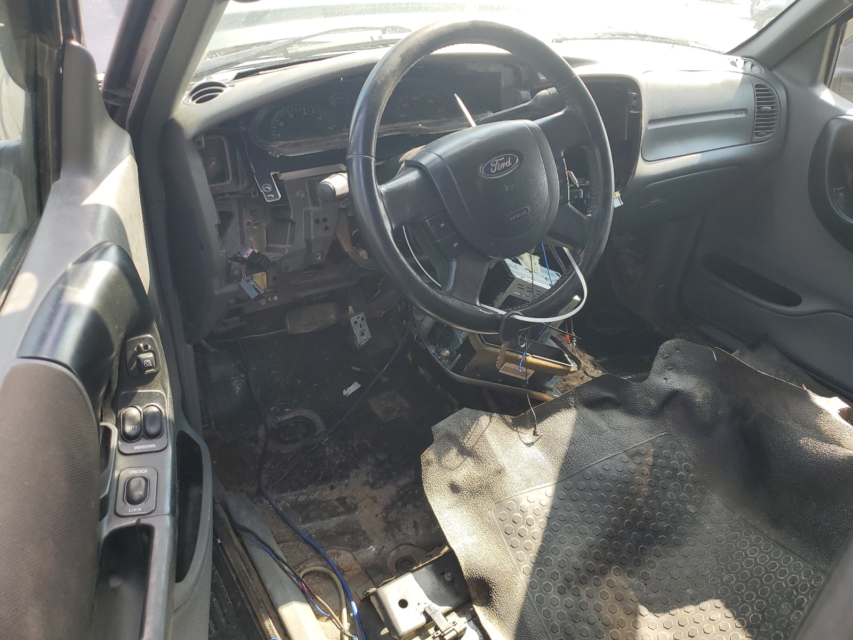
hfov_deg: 67.3
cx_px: 426
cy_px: 320
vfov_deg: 53.1
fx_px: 641
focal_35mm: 26
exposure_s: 1/286
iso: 50
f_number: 1.5
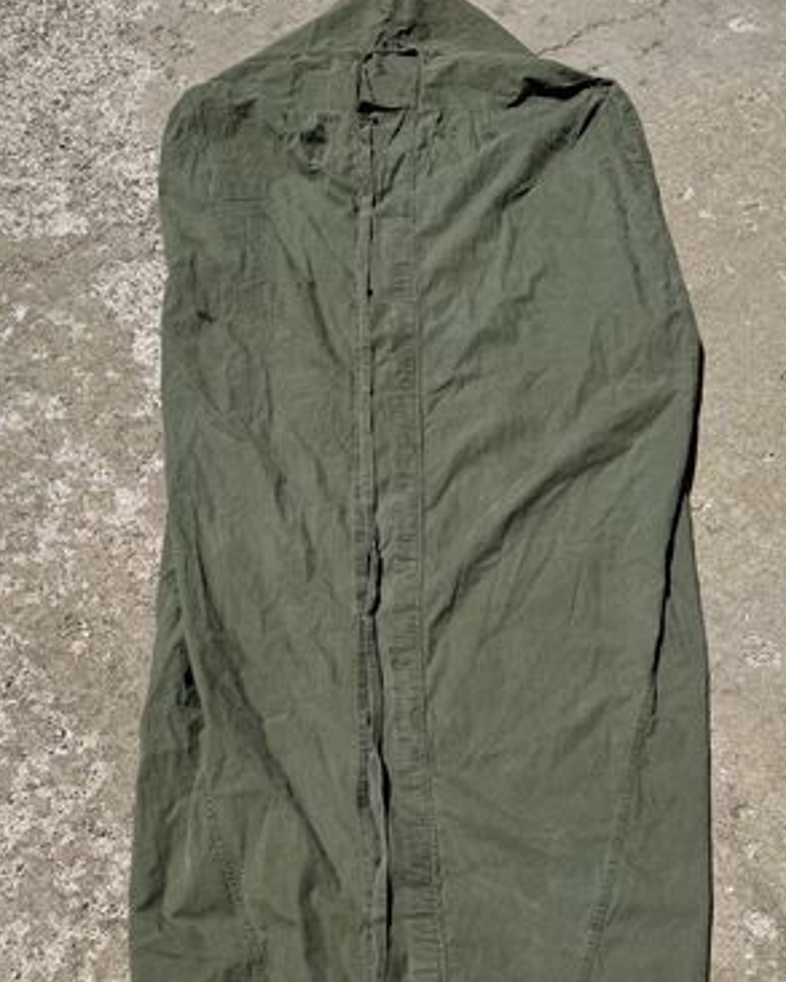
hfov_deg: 36.5
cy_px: 775
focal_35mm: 41
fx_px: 1192
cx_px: 394
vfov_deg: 42.9
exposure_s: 1/11905
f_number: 1.78
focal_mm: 6.76
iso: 80
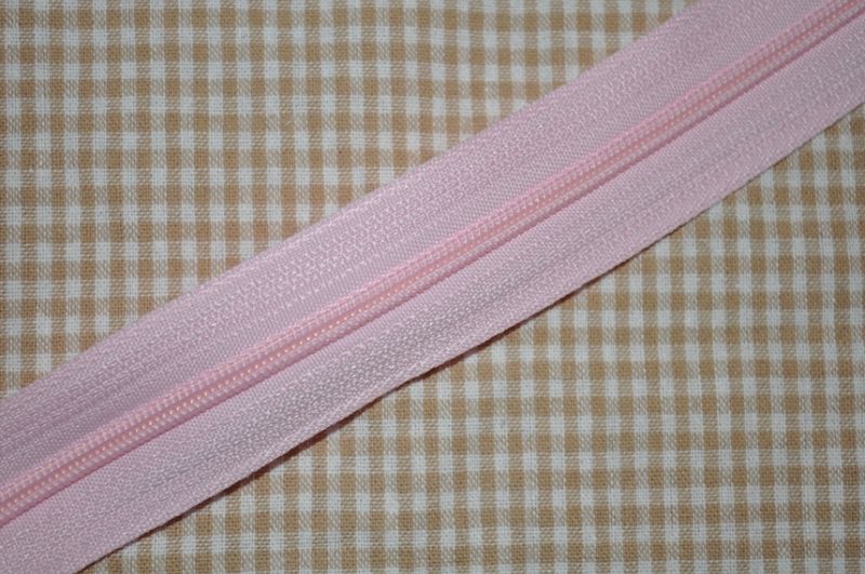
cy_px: 287
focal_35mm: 63
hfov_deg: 31.9
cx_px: 432
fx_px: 1512
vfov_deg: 21.5
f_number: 5.3
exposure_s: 1/60
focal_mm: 42
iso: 200
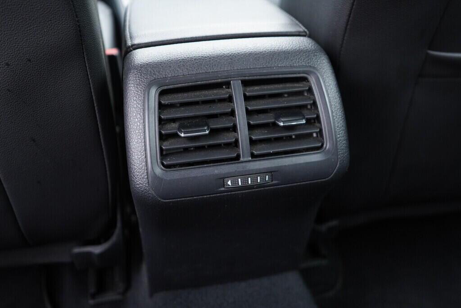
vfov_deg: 36.9
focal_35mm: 36
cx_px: 230
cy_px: 154
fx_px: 461
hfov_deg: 53.1
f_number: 2.8
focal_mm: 24
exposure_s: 1/40
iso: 640
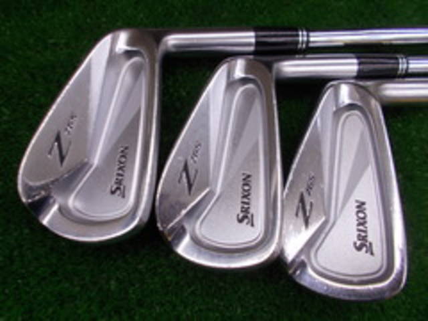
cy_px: 160
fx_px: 321
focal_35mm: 26
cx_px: 214
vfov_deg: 53.1
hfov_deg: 67.3
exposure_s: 1/25
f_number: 3.2
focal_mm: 4.6
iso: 125
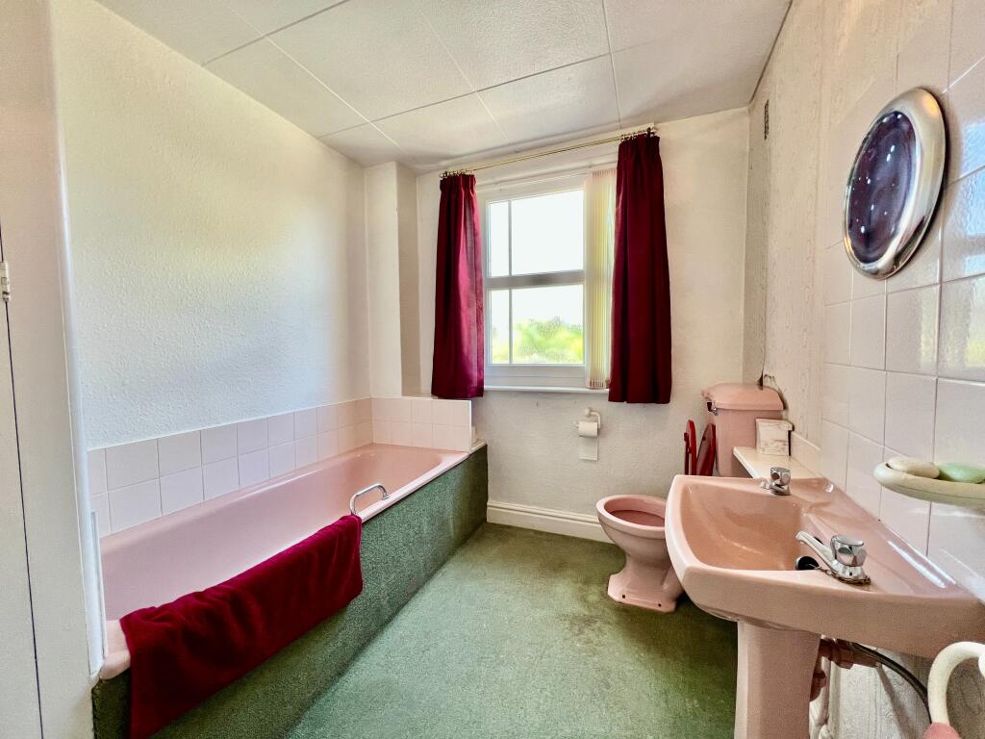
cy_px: 370
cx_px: 492
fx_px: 370
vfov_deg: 89.9
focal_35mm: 13
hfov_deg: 106.2
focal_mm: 1.57
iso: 100
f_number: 1.8
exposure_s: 1/100
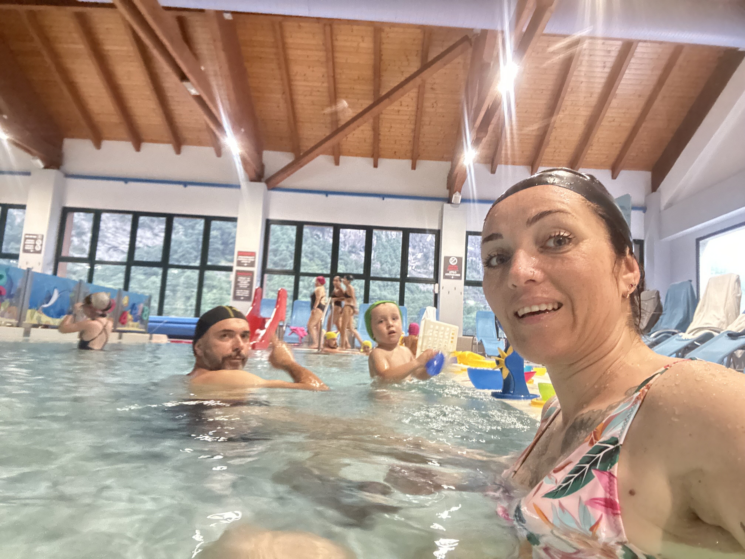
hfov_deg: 73.9
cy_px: 280
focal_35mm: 23
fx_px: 495
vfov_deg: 58.9
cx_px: 372
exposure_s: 1/20
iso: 640
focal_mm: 2.69
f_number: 1.9
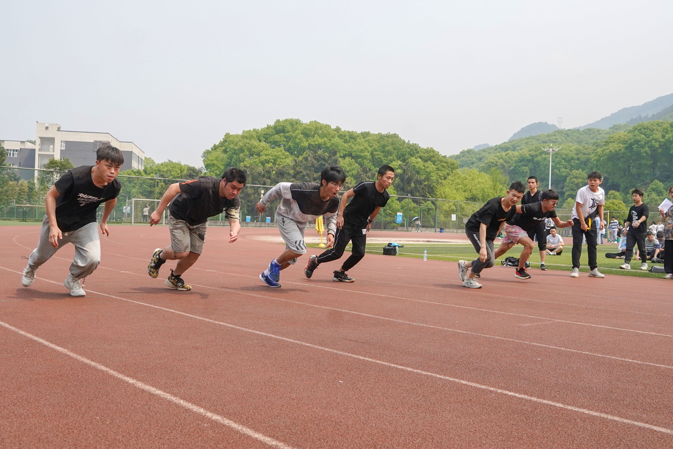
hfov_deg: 53.1
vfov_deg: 36.9
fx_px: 673
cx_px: 336
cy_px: 224
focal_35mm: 36
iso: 500
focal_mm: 24
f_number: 5.6
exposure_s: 1/1600
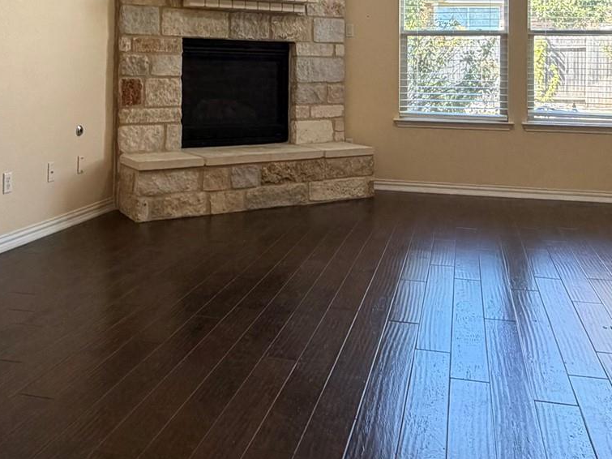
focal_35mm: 38
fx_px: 672
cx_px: 301
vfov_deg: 35.6
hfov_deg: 49.0
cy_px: 52
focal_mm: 2.22
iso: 160
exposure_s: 1/60
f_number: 2.2
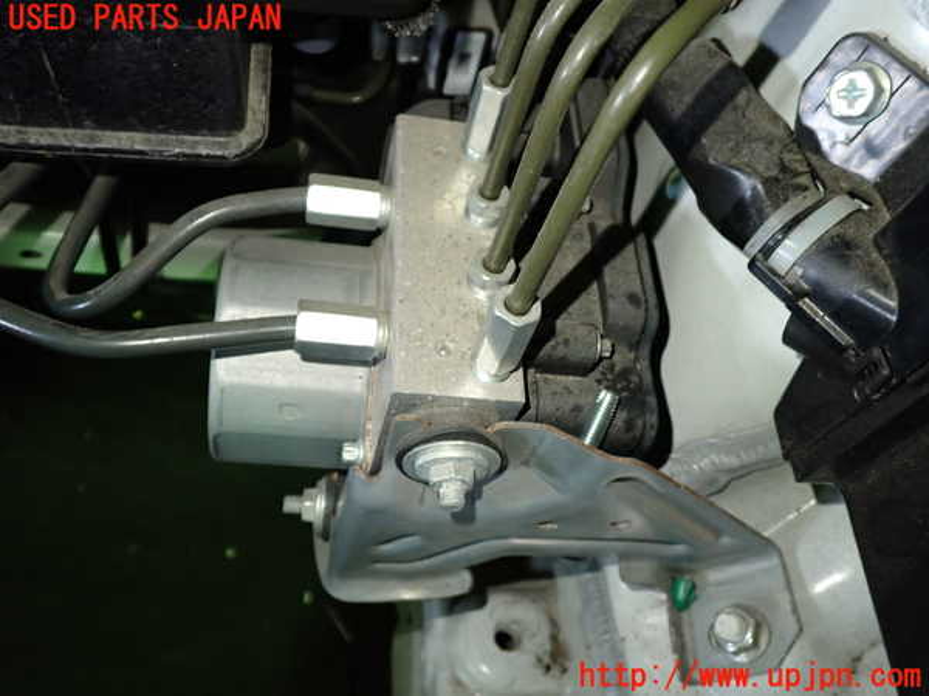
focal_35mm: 30
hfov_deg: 60.0
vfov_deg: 46.8
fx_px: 805
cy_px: 348
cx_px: 464
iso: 400
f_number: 2.3
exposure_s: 1/30
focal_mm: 5.4
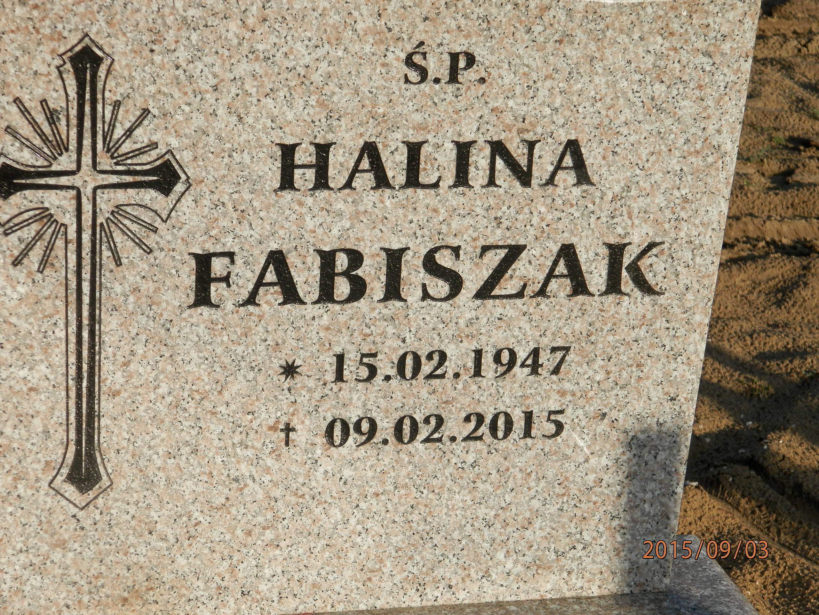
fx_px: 2508
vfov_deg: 14.0
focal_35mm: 106
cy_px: 308
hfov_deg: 18.5
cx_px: 410
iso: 80
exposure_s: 1/800
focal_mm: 19
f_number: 4.5
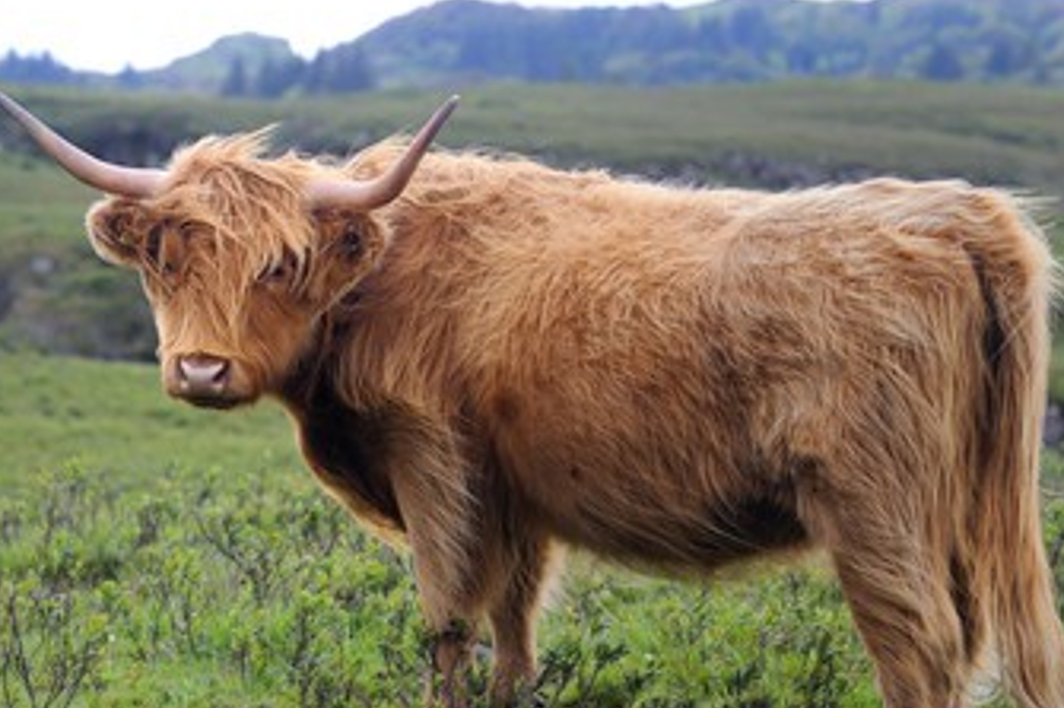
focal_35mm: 138
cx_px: 543
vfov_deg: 9.9
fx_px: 4076
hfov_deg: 14.9
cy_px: 403
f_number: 4.5
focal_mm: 110
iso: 640
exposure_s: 1/250
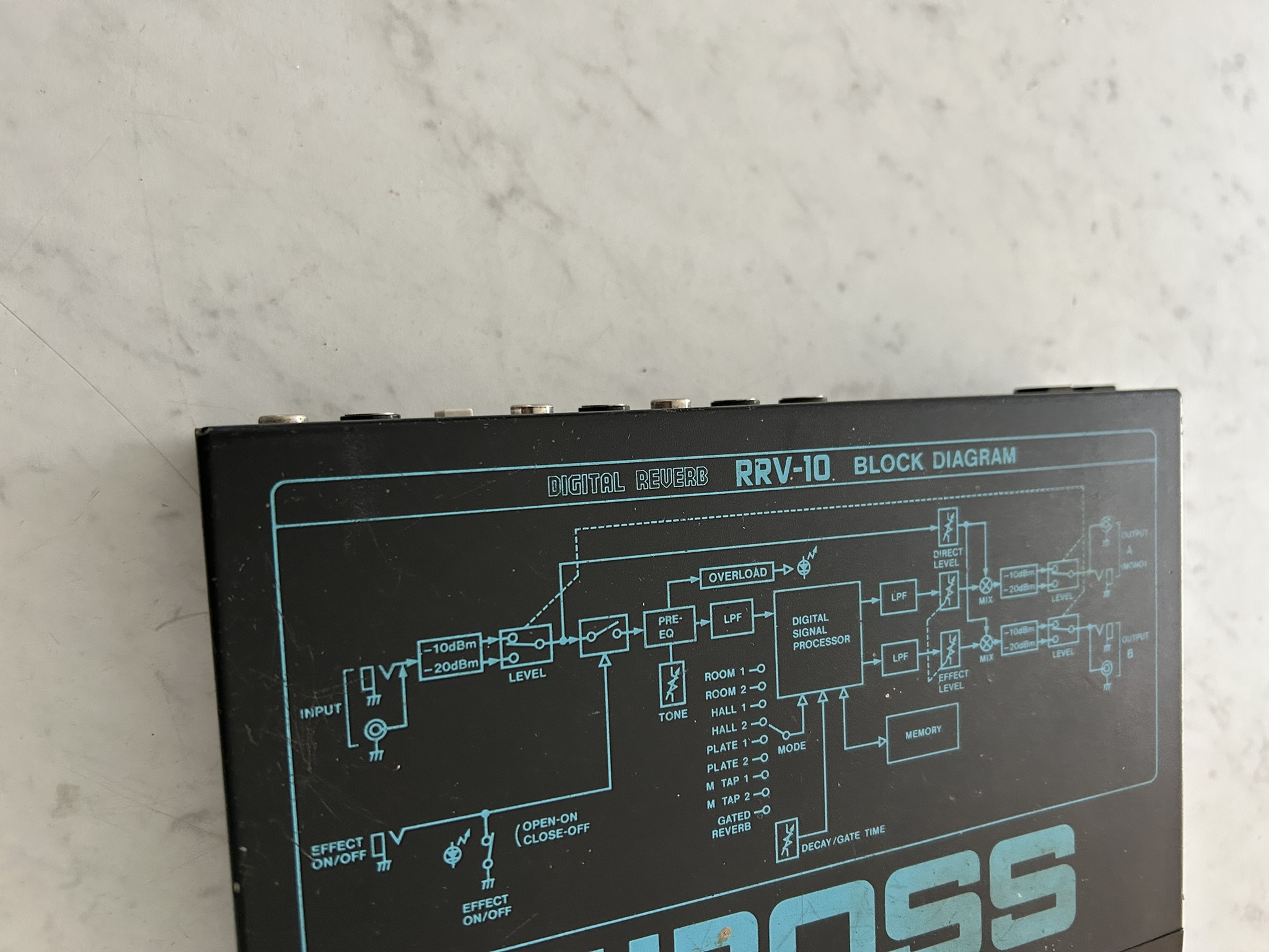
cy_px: 476
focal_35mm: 26
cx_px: 634
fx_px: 953
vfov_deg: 53.1
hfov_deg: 67.3
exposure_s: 1/60
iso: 320
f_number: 1.5
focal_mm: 5.7
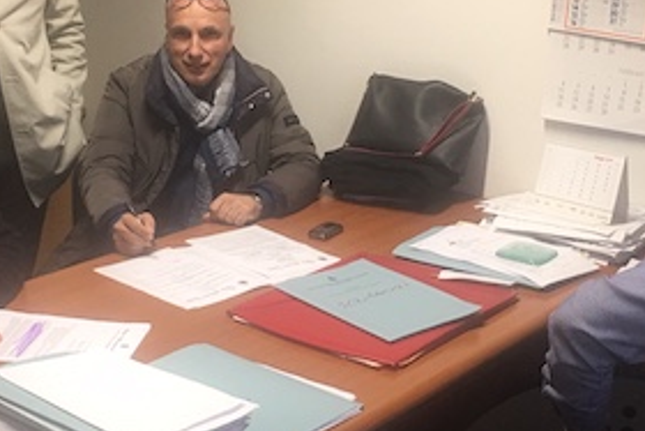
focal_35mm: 70
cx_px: 295
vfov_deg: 19.5
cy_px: 180
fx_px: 1255
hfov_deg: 28.8
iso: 50
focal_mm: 4.15
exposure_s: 1/33
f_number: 2.2
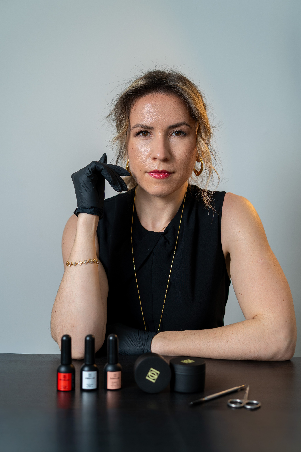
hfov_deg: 27.0
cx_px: 150
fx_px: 627
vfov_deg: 39.6
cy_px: 226
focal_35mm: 50
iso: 100
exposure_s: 1/250
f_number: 3.5
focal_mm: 50
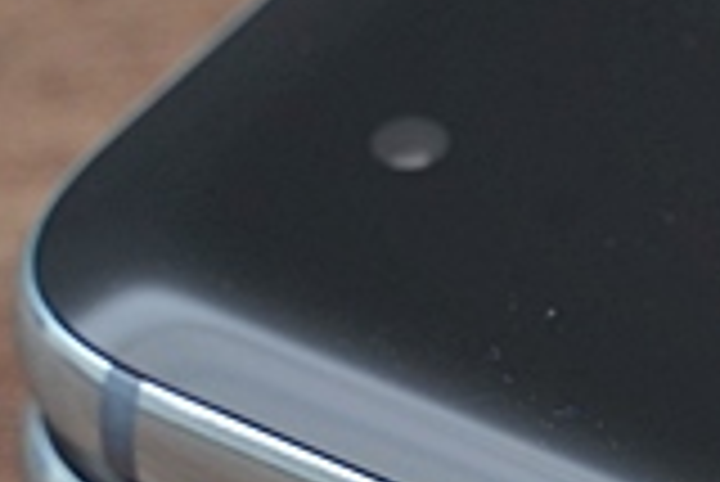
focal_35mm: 910
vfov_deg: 1.5
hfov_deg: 2.3
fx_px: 18221
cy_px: 405
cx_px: 1040
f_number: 5.6
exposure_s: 1/125
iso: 800
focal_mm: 135
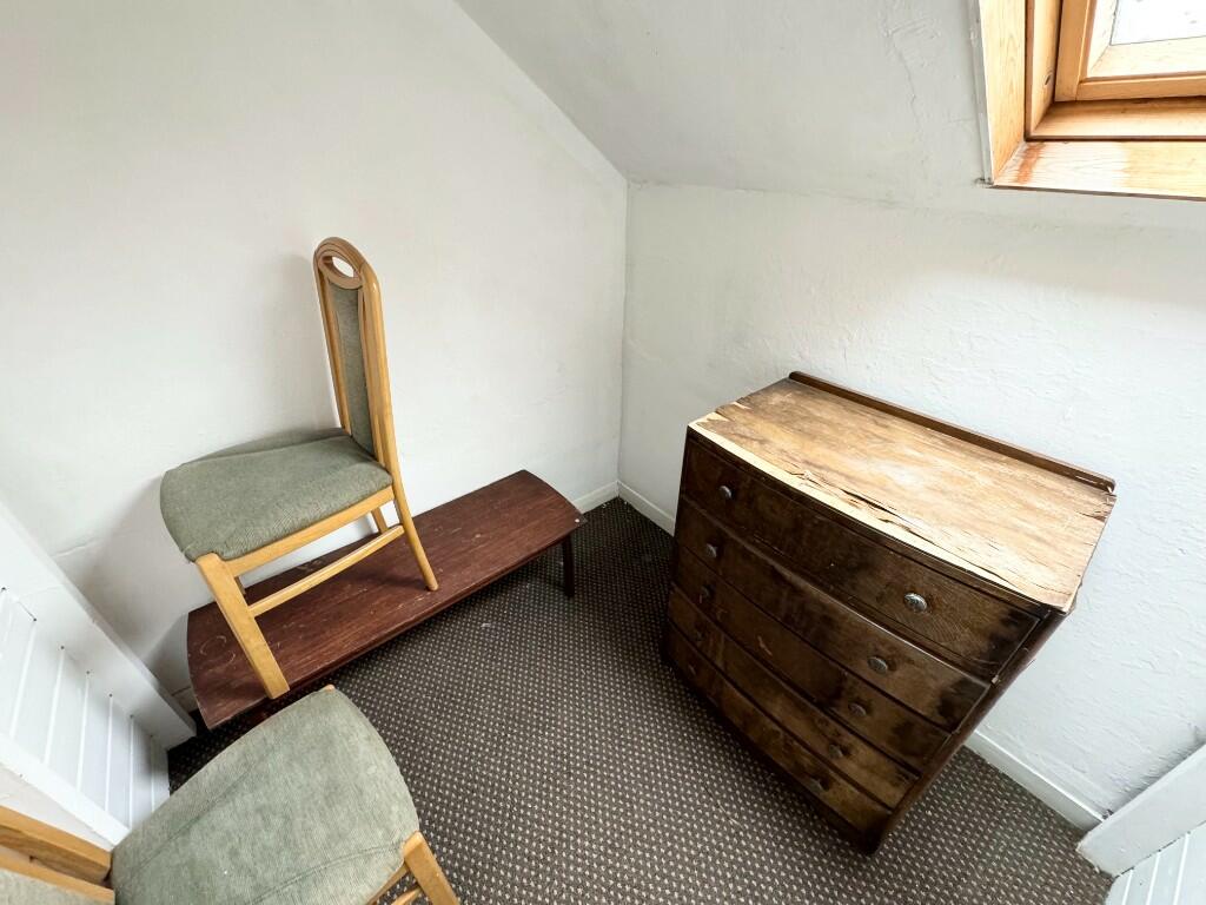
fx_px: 488
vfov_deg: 85.7
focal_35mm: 14
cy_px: 452
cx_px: 603
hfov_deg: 102.1
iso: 320
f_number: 2.2
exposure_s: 1/50
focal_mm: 2.22
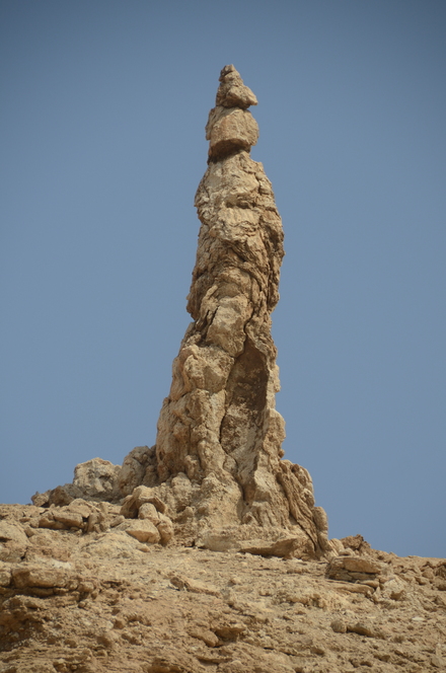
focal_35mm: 255
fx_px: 4758
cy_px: 336
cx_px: 223
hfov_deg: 5.4
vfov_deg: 8.1
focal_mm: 170
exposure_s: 1/1600
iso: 200
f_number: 5.6
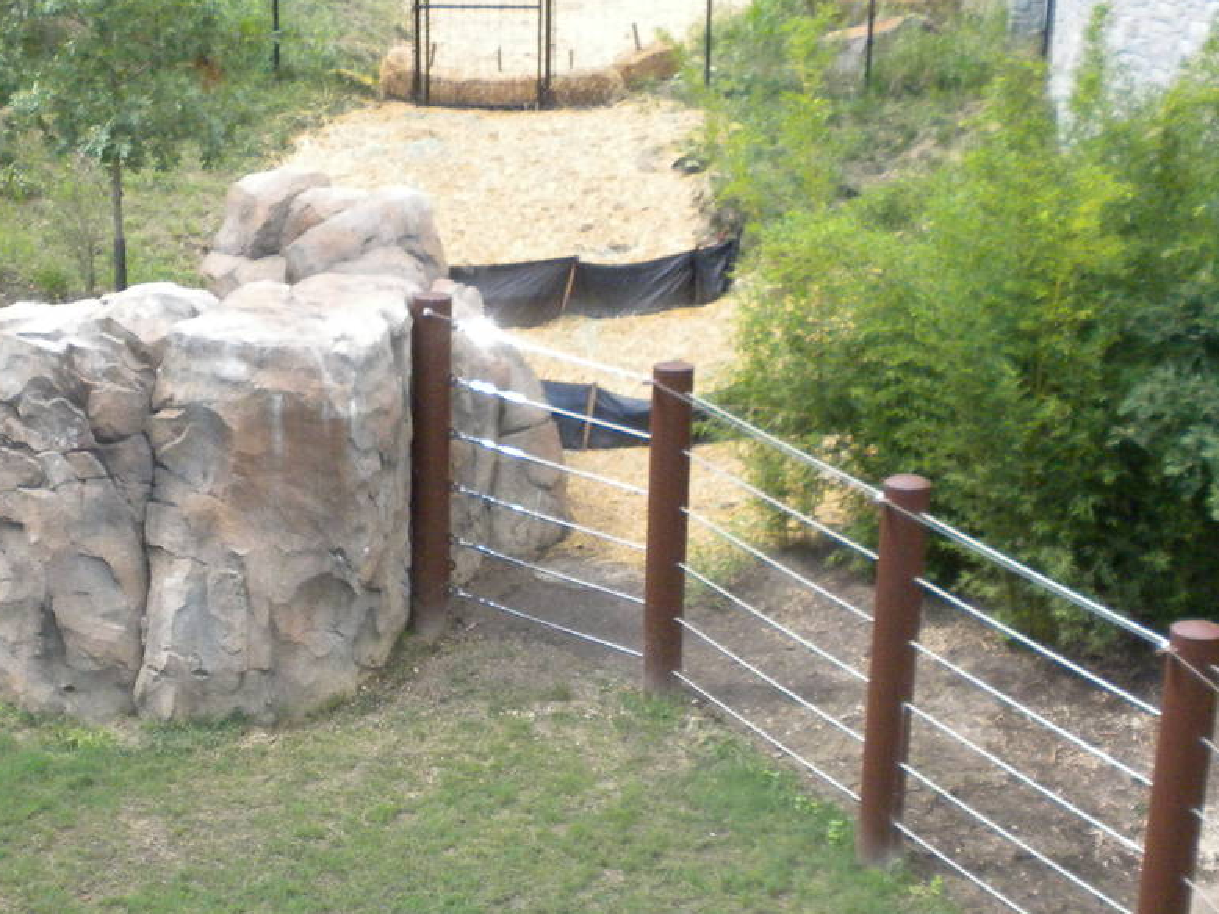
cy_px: 833
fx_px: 2676
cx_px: 479
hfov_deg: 25.6
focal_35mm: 76
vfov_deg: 19.0
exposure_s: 1/500
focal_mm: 6.6
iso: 319
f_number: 3.5
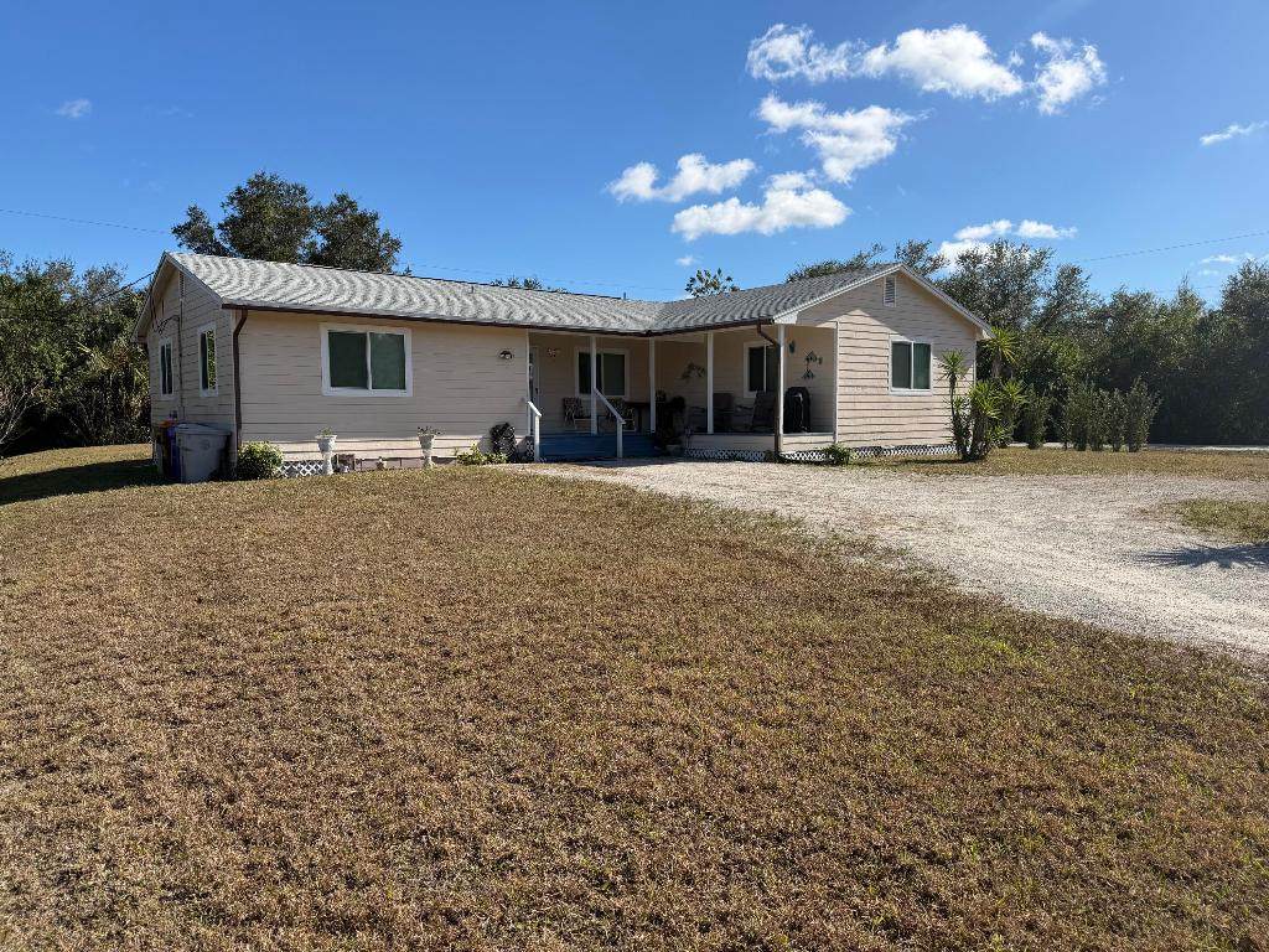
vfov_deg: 56.8
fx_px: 880
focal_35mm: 24
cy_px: 476
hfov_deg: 71.6
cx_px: 634
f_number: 1.78
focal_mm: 6.76
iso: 80
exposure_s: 1/4975
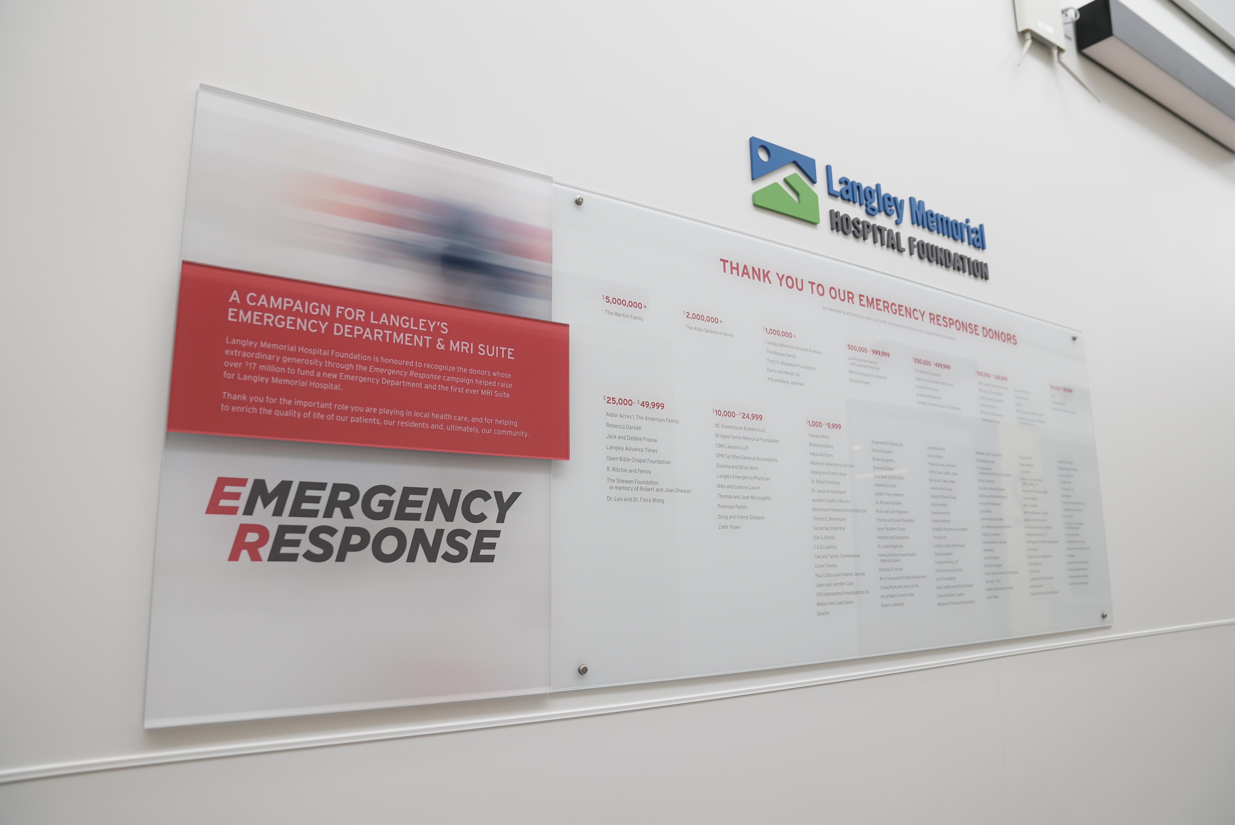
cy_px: 412
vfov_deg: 53.2
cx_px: 618
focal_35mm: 24
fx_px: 824
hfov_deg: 73.7
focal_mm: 24
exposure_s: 1/125
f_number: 2.8
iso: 80
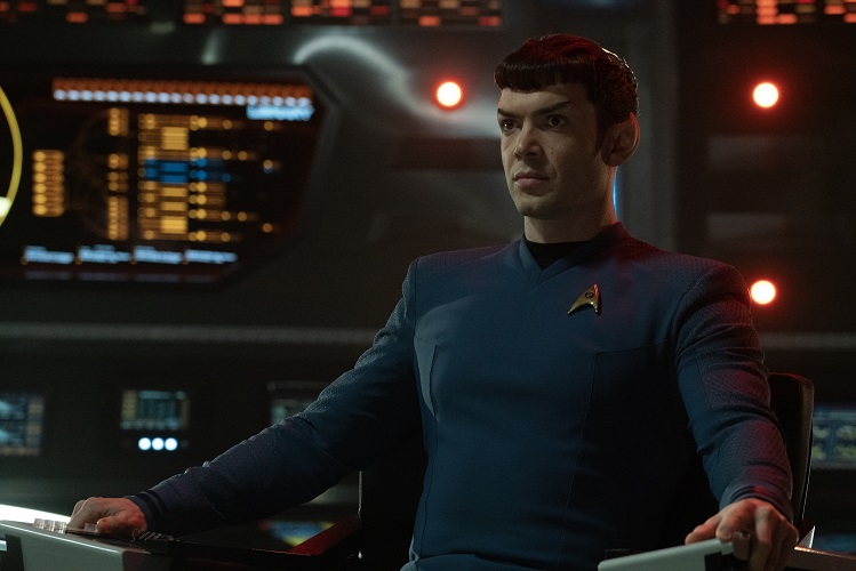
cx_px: 428
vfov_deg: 8.0
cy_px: 286
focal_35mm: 171
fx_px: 4067
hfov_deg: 12.0
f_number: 6.3
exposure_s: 1/125
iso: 6400
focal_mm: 171
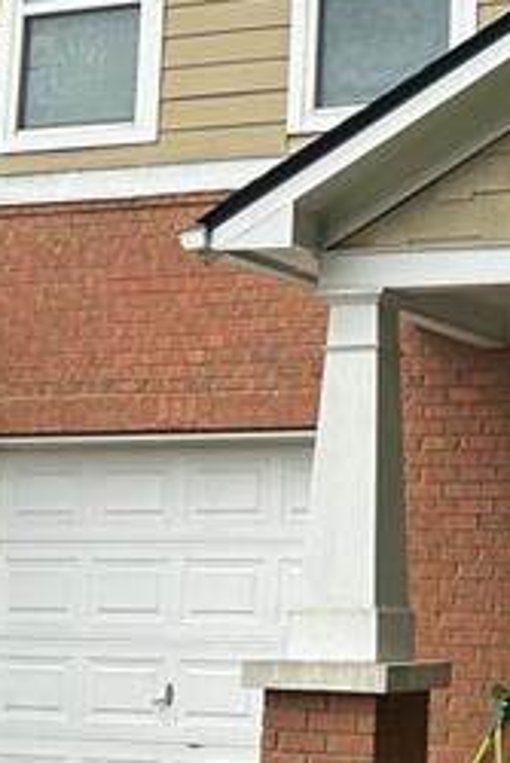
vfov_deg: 24.5
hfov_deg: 16.0
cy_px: 360
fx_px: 1761
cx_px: 571
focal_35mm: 83
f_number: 1.5
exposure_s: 1/1295
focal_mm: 5.7
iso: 50
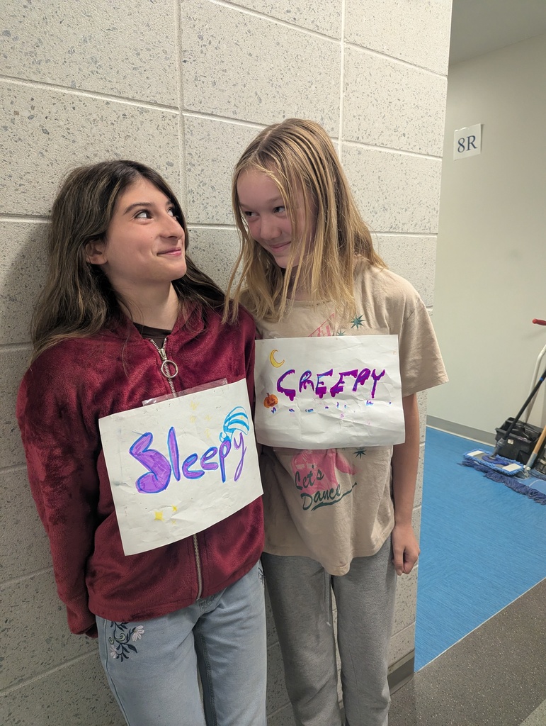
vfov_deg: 71.5
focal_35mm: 24
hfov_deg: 56.9
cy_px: 363
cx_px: 273
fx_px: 503
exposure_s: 1/109
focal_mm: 6.81
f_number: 1.85
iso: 539
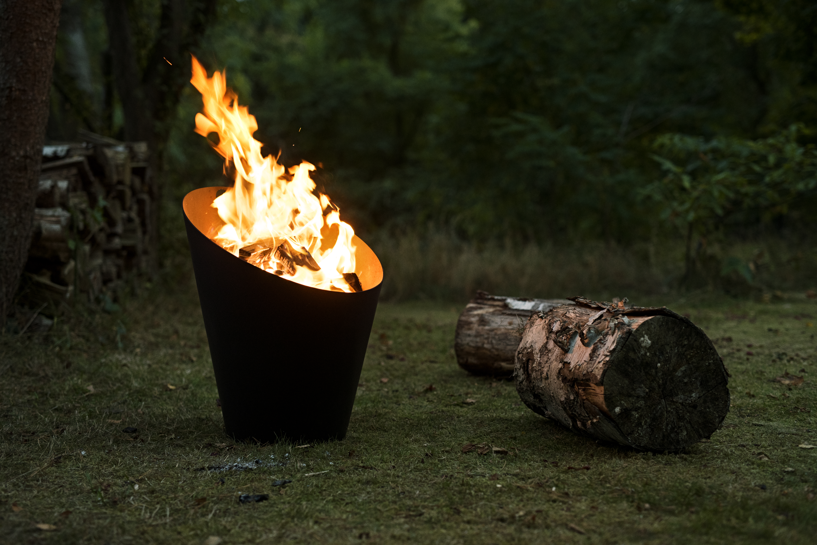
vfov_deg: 27.0
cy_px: 272
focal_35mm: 50
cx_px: 408
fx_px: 1135
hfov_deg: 39.6
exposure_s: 1/100
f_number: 2.5
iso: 640
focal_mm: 50
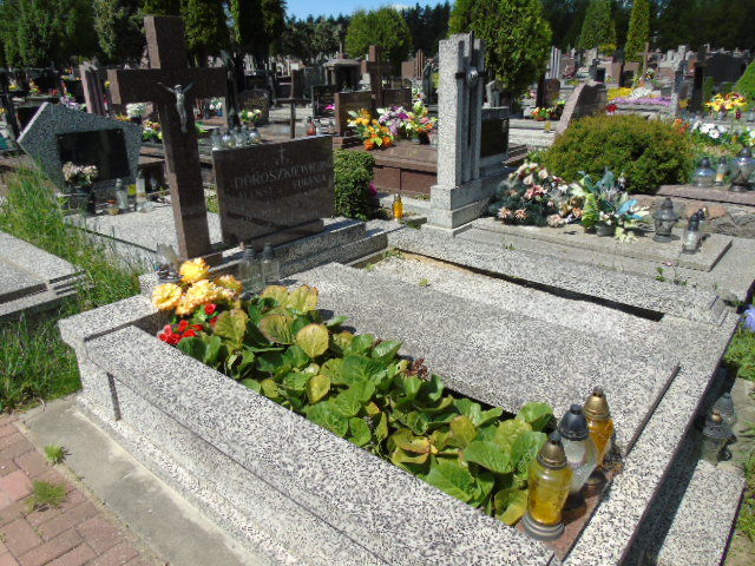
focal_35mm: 25
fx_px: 545
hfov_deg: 69.4
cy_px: 283
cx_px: 378
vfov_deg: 54.9
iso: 80
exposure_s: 1/1000
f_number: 3.4
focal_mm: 4.4
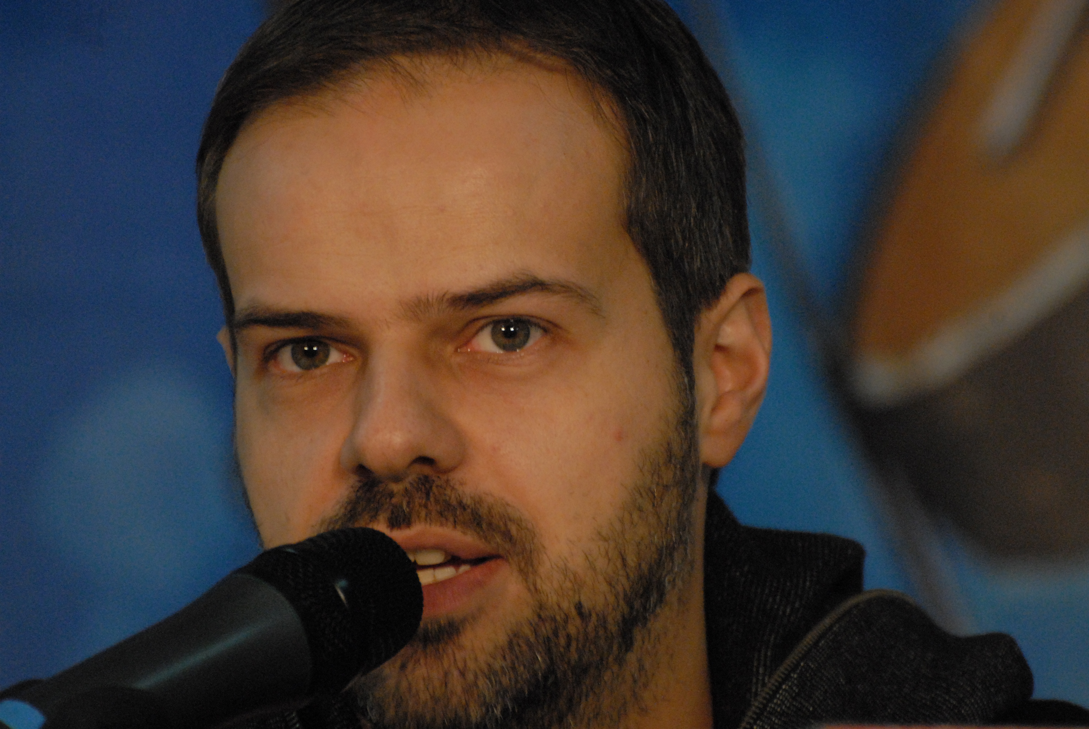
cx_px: 544
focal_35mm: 450
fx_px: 13629
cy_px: 364
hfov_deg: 4.6
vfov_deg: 3.1
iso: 1600
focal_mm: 300
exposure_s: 1/125
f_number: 5.6
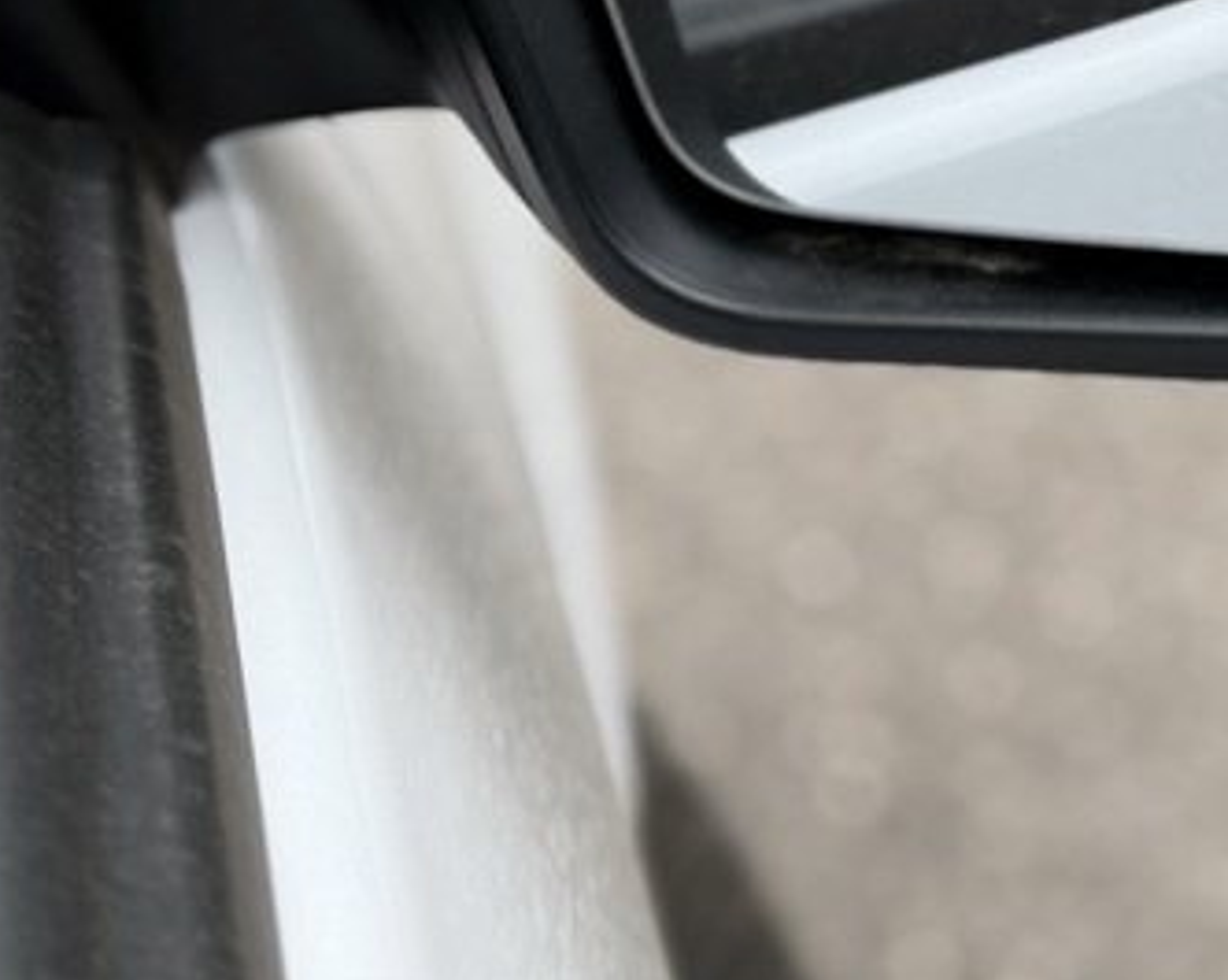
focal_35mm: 113
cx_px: 1261
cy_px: -55
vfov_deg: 13.4
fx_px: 4103
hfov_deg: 16.6
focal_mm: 6.76
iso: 80
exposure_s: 1/496
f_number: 1.78
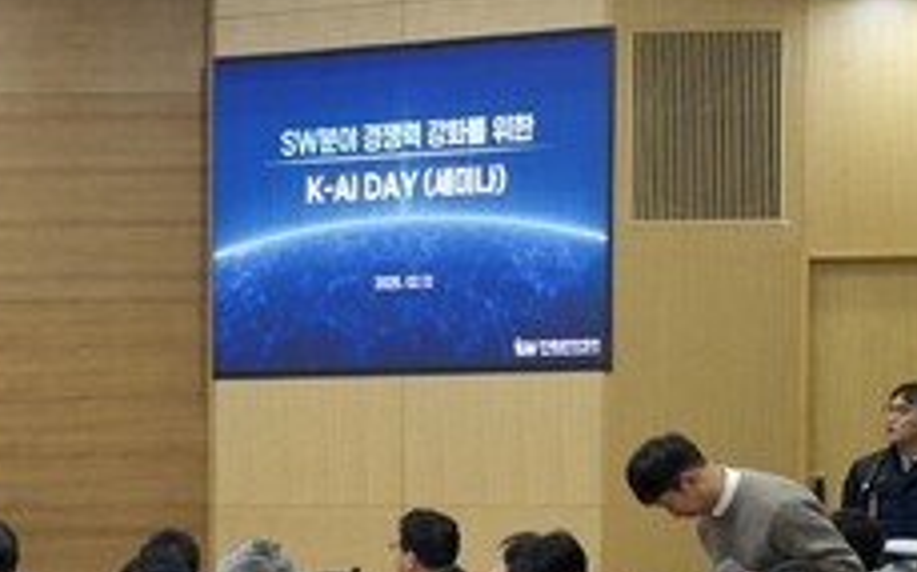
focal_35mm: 140
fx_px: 3509
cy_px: 536
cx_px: -577
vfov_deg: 9.3
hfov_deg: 13.7
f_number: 5.6
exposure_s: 1/160
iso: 3200
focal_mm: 32.8
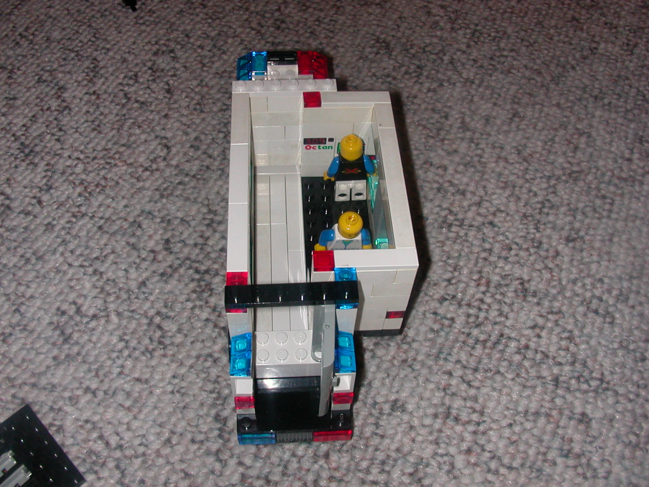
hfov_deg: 50.1
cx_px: 324
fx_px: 694
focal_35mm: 37
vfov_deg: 38.7
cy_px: 244
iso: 100
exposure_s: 1/59.9
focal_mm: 5.6
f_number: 4.5
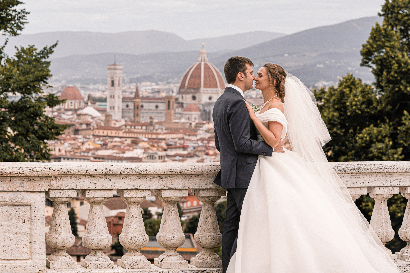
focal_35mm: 104
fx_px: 1184
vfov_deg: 13.2
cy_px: 135
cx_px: 176
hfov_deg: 19.6
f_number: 4.5
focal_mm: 85
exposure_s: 1/200
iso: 125
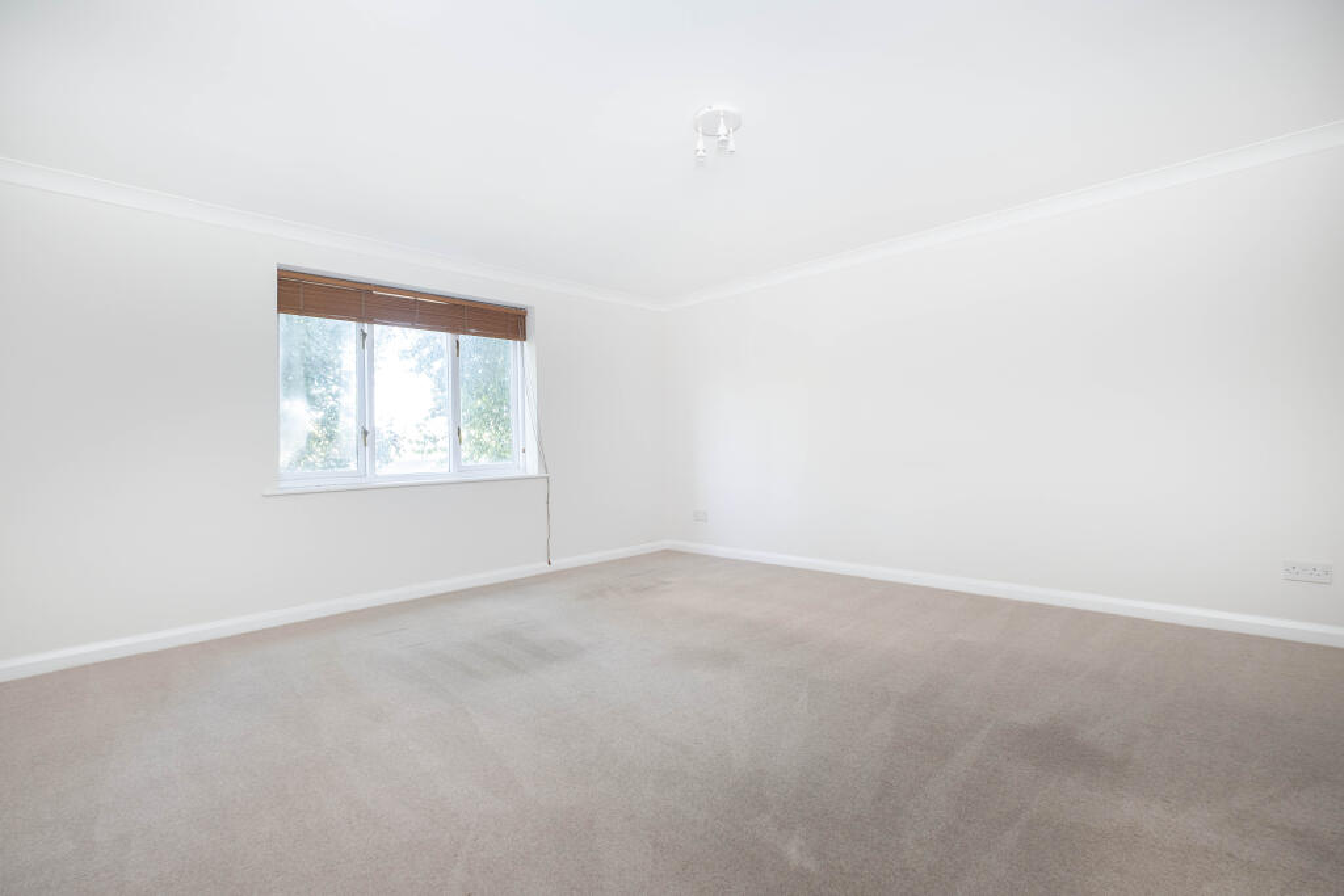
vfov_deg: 77.3
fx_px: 560
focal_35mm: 15
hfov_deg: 100.4
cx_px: 672
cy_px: 448
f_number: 5
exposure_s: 1/13
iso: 320
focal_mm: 10
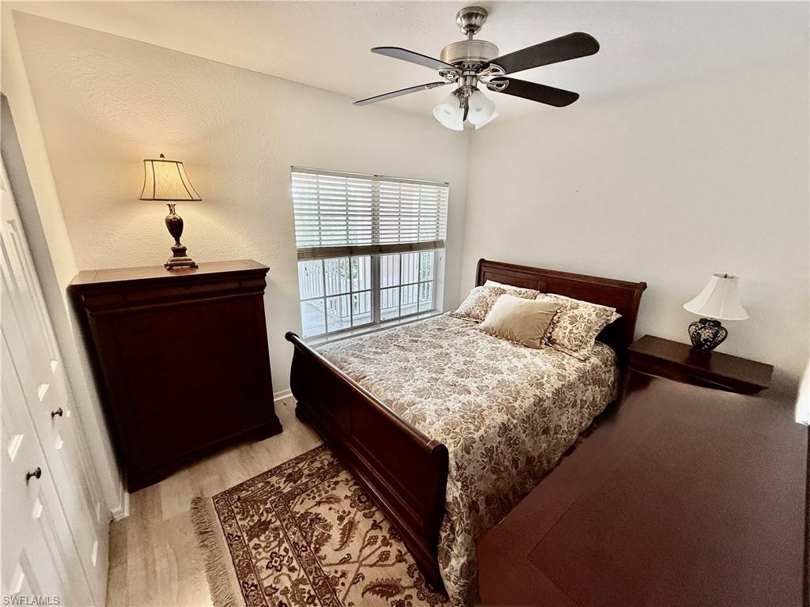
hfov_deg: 102.1
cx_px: 405
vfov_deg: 85.7
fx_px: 328
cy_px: 304
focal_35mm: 14
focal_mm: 2.22
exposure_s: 1/60
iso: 200
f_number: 2.2
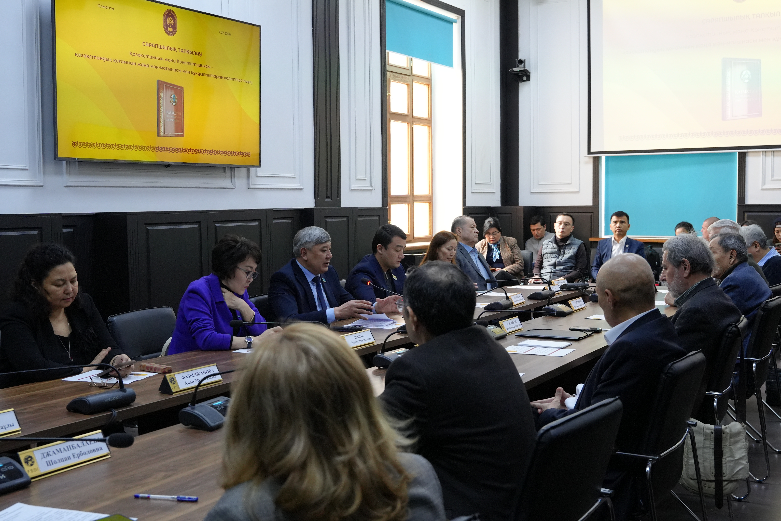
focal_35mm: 40
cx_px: 390
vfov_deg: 33.1
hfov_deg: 48.1
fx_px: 875
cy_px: 260
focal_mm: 26.9
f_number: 4
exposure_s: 1/160
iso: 2500
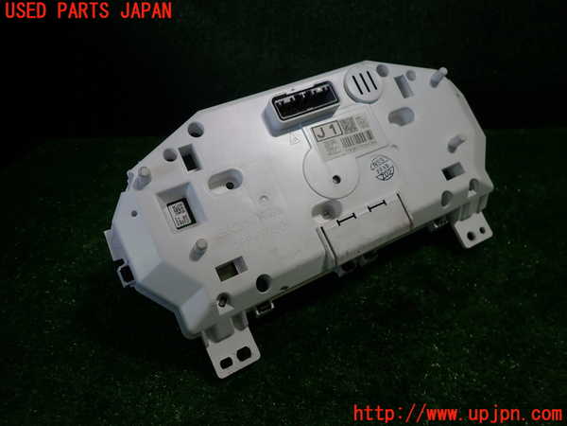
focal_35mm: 25
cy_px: 213
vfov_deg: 54.9
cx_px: 284
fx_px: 409
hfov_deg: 69.4
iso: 100
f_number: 2
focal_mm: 4.5
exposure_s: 1/100
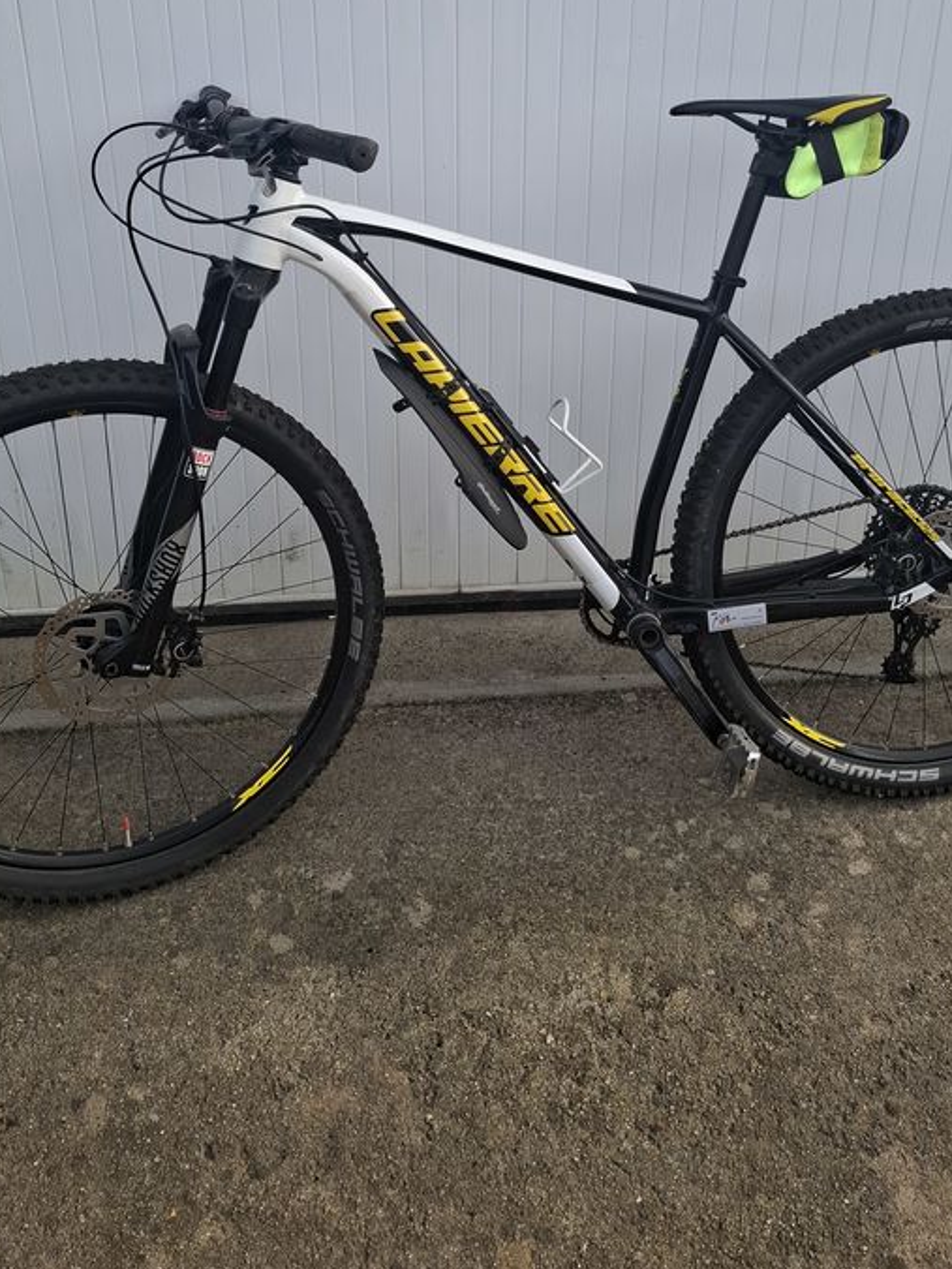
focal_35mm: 34
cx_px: 471
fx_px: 1247
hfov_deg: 41.8
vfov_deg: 52.2
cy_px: 357
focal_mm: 5.54
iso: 50
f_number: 1.8
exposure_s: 1/462
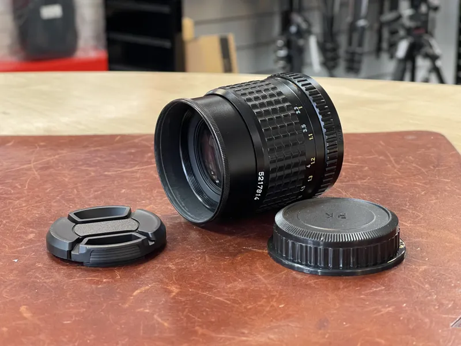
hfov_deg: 30.3
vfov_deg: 22.9
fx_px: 852
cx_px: 230
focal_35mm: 64
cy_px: 173
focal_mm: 7.5
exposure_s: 1/50
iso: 400
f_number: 2.2
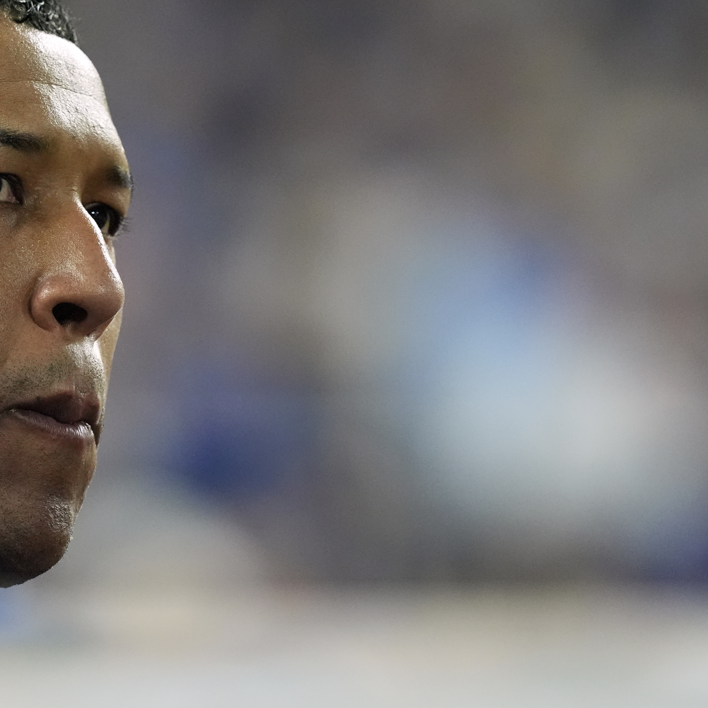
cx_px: 74
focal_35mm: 674
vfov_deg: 2.6
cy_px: 303
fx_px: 15596
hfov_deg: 2.6
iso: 8000
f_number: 4
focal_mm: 400
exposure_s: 1/2000
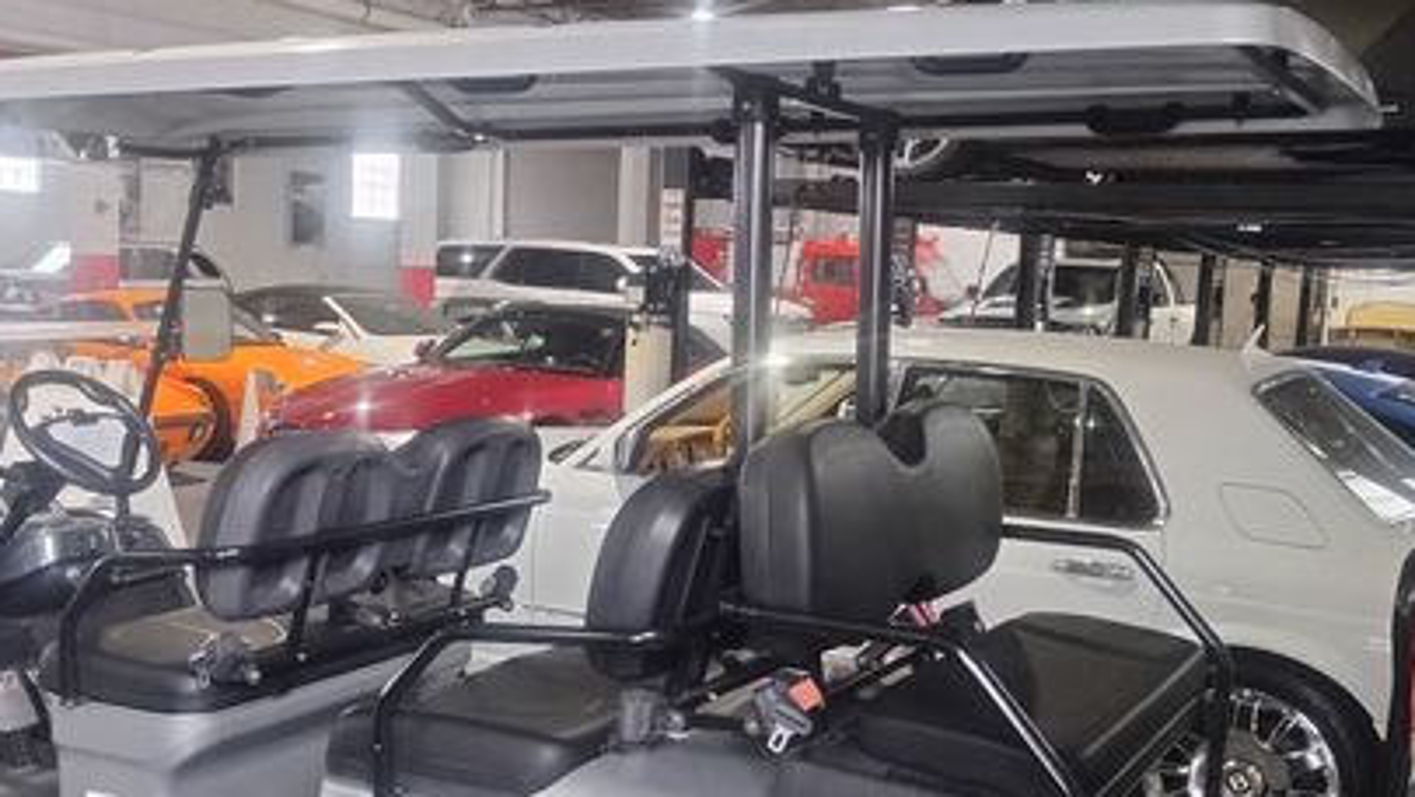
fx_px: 1614
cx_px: 692
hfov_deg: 47.3
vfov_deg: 27.6
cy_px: 493
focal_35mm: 43
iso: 116
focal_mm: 4.71
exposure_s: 1/40
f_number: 1.7
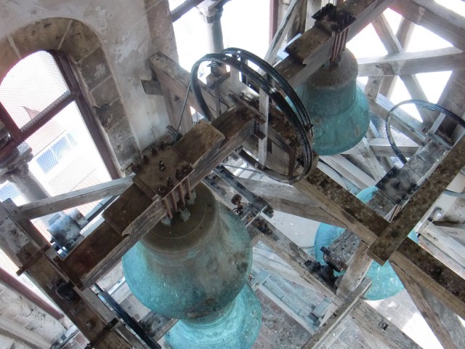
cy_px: 174
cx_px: 232
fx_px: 510
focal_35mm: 38
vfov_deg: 37.7
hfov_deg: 49.0
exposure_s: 1/60
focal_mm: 6.66
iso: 200
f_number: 3.9
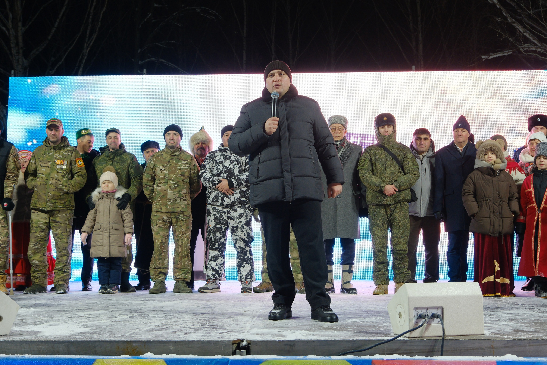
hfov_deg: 49.6
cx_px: 274
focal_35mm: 39
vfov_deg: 34.2
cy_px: 182
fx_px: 593
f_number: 4
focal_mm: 26
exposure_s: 1/60
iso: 1000
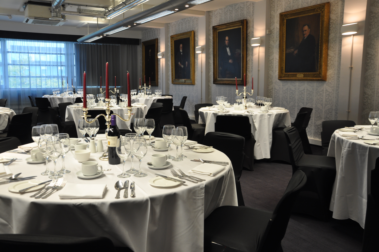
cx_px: 190
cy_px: 126
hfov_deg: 59.6
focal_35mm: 32
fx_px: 331
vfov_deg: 41.6
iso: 400
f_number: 5
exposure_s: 1/25
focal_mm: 21
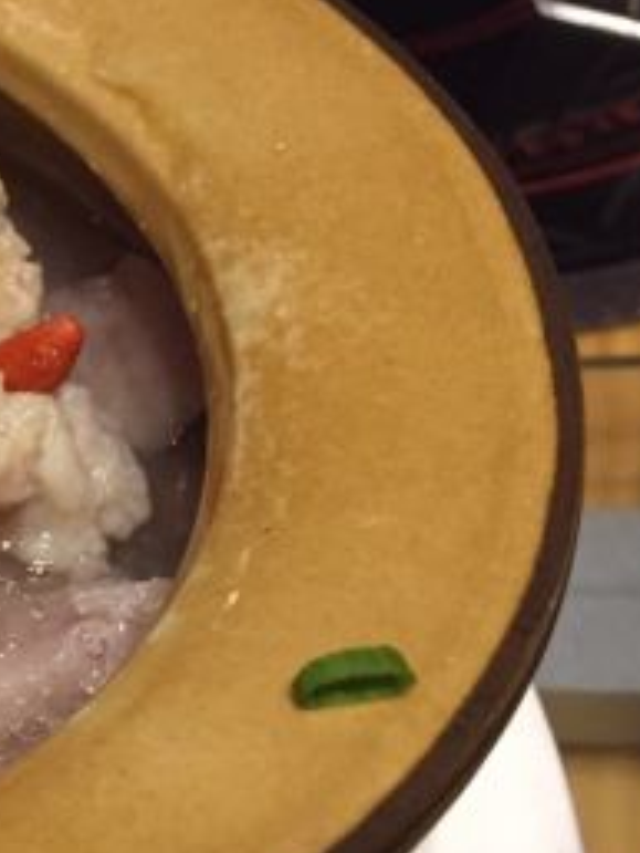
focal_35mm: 79
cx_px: -431
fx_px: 1946
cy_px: 705
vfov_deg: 24.2
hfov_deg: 16.3
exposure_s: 1/33
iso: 200
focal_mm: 4.15
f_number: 2.2
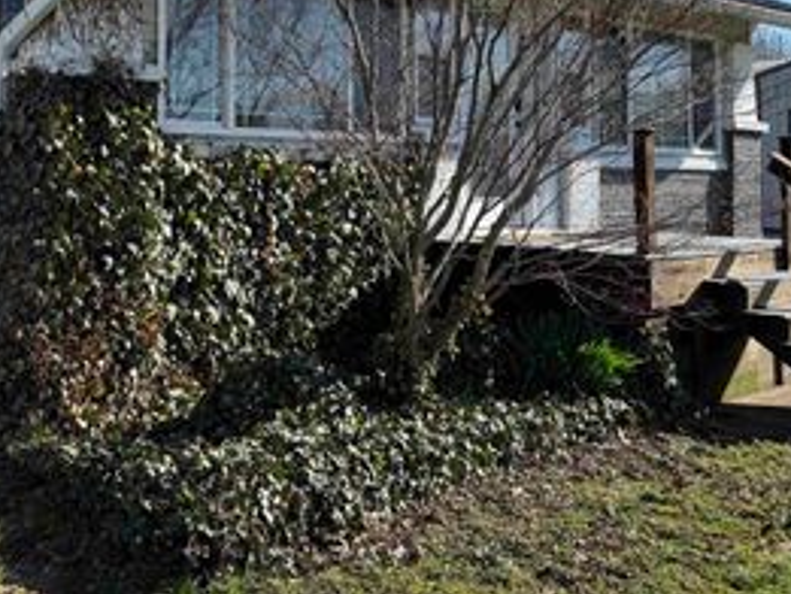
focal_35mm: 46
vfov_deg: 30.6
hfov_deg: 40.6
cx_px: 249
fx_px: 1052
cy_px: 102
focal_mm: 6.76
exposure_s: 1/2525
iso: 100
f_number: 1.78
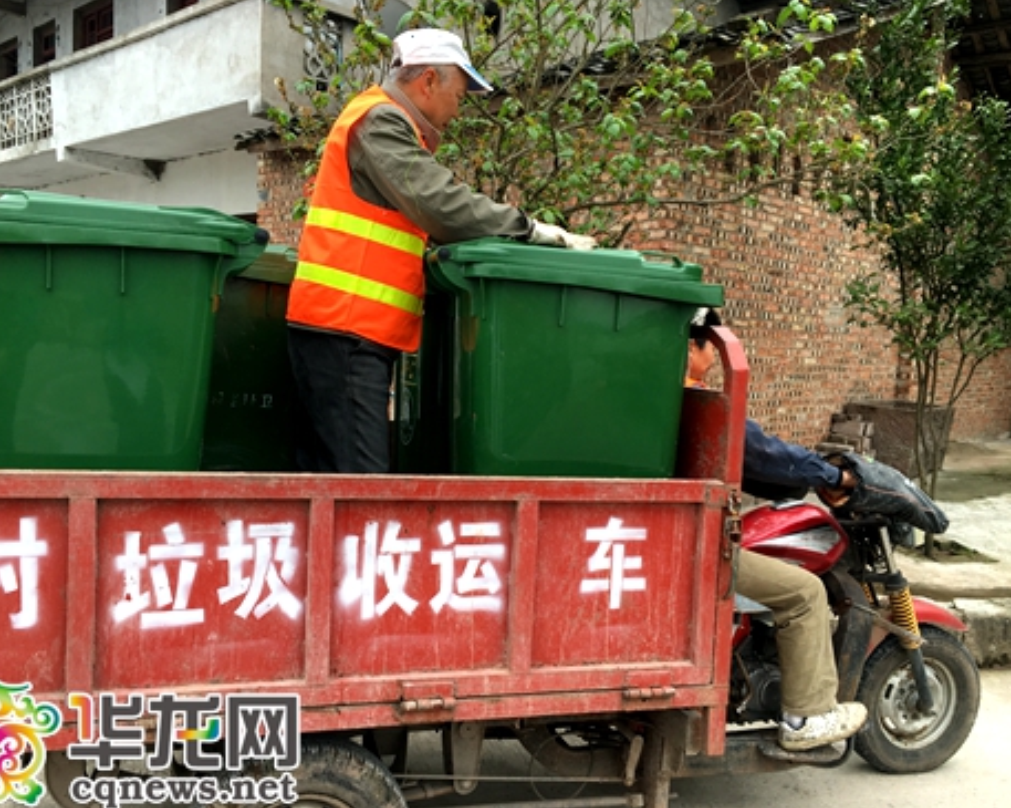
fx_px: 927
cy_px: 404
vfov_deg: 47.1
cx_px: 467
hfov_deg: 57.1
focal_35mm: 31
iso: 25
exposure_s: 1/271
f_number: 2.2
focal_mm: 4.15
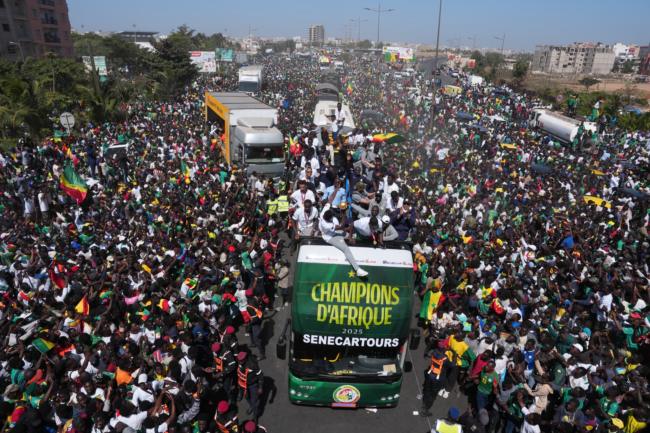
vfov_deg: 53.1
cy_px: 216
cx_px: 325
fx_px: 433
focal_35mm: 24
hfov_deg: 73.7
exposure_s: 1/1250
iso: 400
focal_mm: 24
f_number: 9
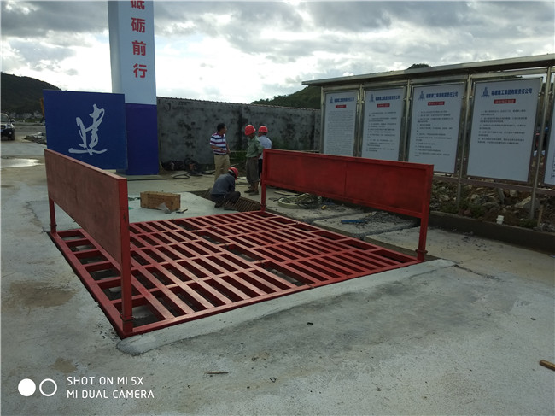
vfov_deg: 53.0
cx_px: 278
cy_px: 208
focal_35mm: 26
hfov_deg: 67.3
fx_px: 417
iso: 125
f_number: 2.2
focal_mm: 3.81
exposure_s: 1/856
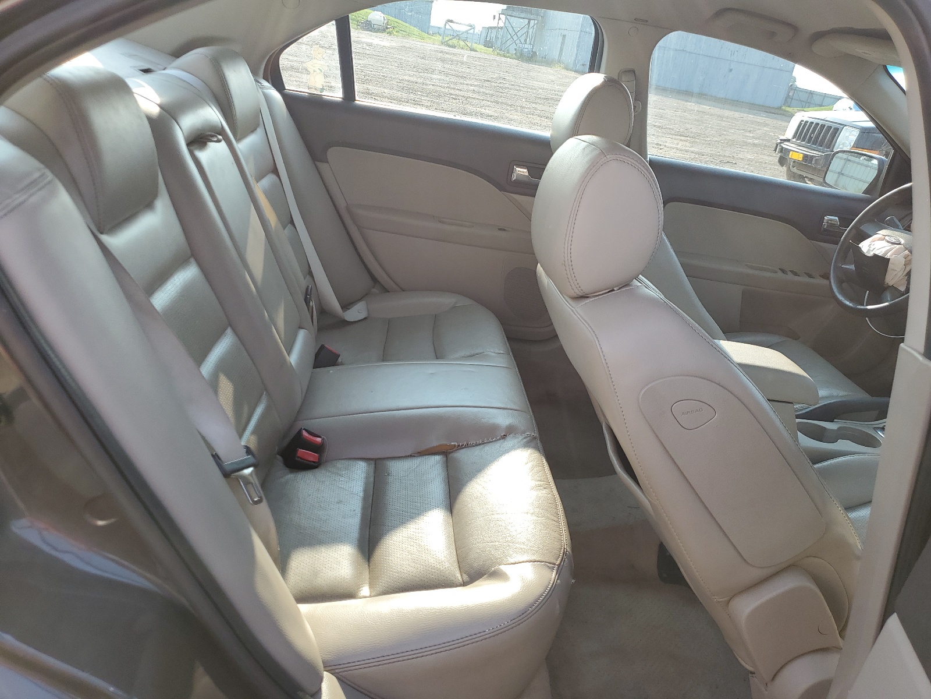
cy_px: 350
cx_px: 466
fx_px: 699
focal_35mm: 26
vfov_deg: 53.1
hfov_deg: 67.3
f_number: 1.5
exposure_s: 1/625
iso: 50
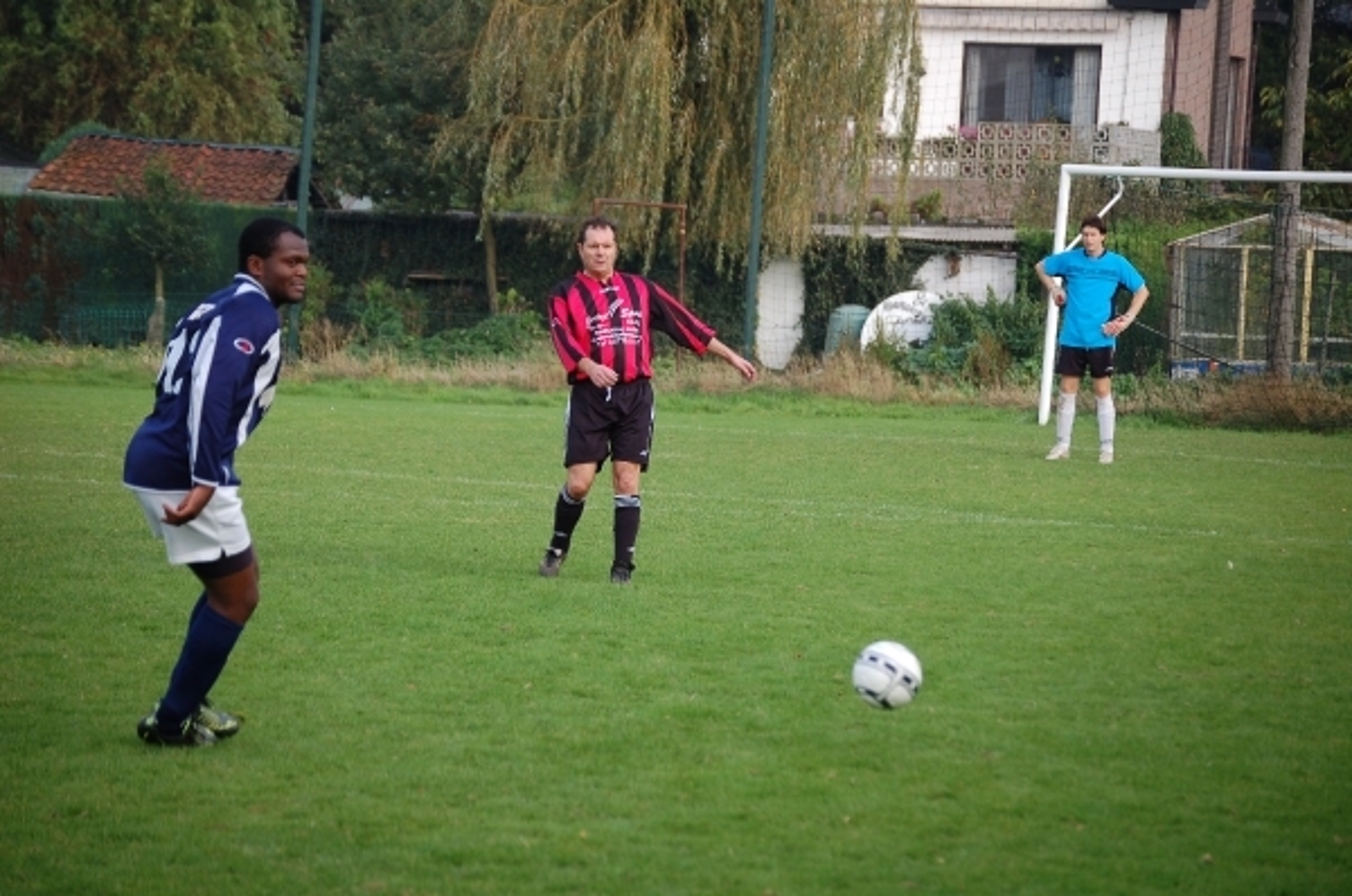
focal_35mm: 158
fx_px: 5905
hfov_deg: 13.1
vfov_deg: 8.7
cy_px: 448
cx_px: 676
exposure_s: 1/800
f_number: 4.8
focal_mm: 105
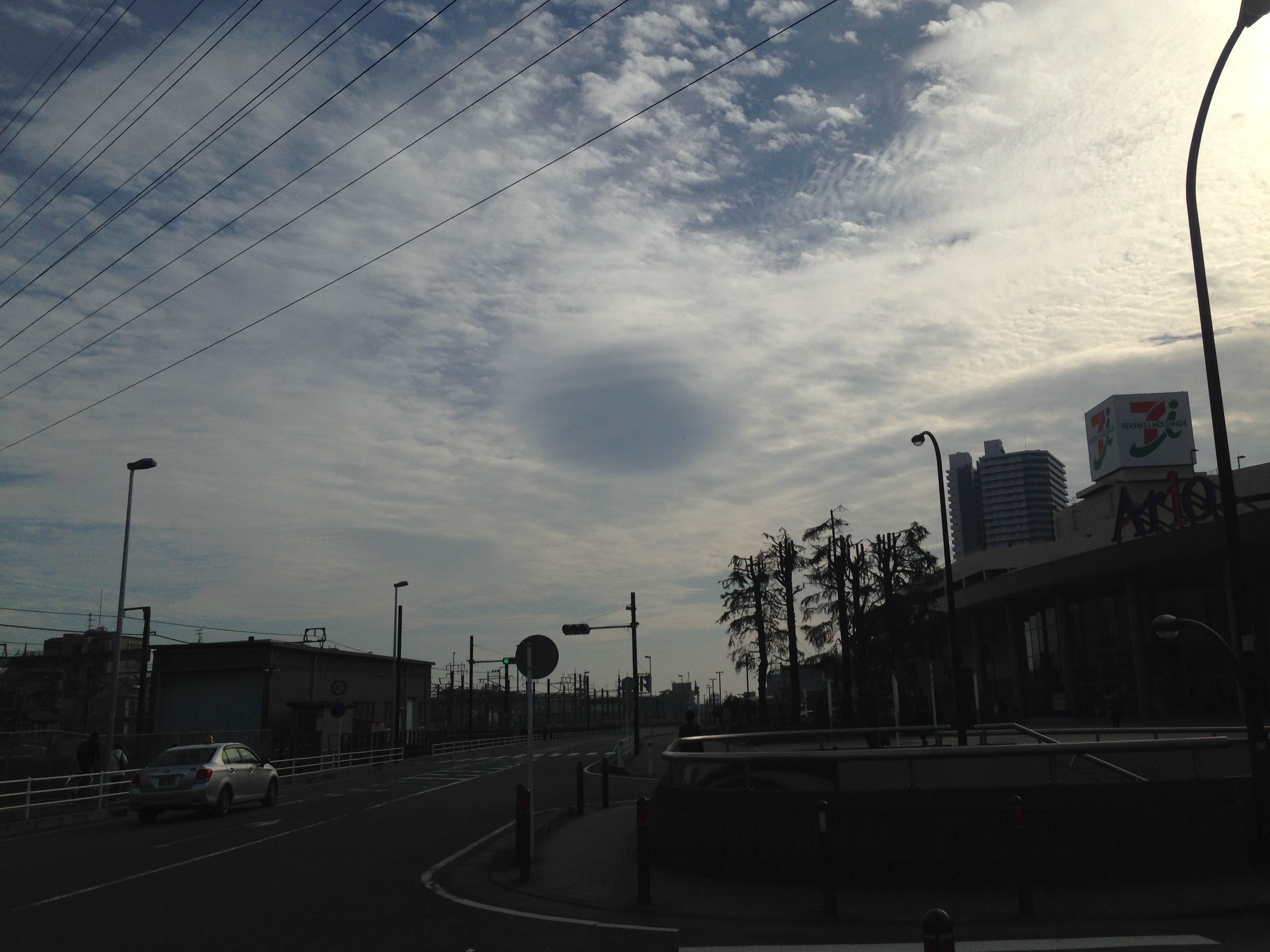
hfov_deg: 55.4
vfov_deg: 42.9
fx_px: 1211
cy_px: 476
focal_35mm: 33
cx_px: 635
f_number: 2.4
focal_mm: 4.12
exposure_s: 1/7752
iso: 50
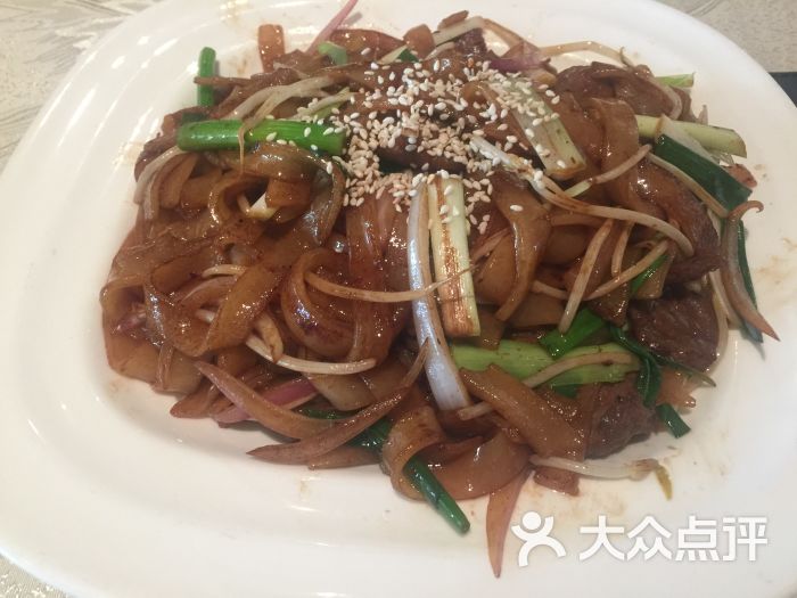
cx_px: 398
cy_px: 299
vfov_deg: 48.2
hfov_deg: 61.7
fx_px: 668
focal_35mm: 29
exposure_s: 1/17
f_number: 2.2
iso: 100
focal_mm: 4.15
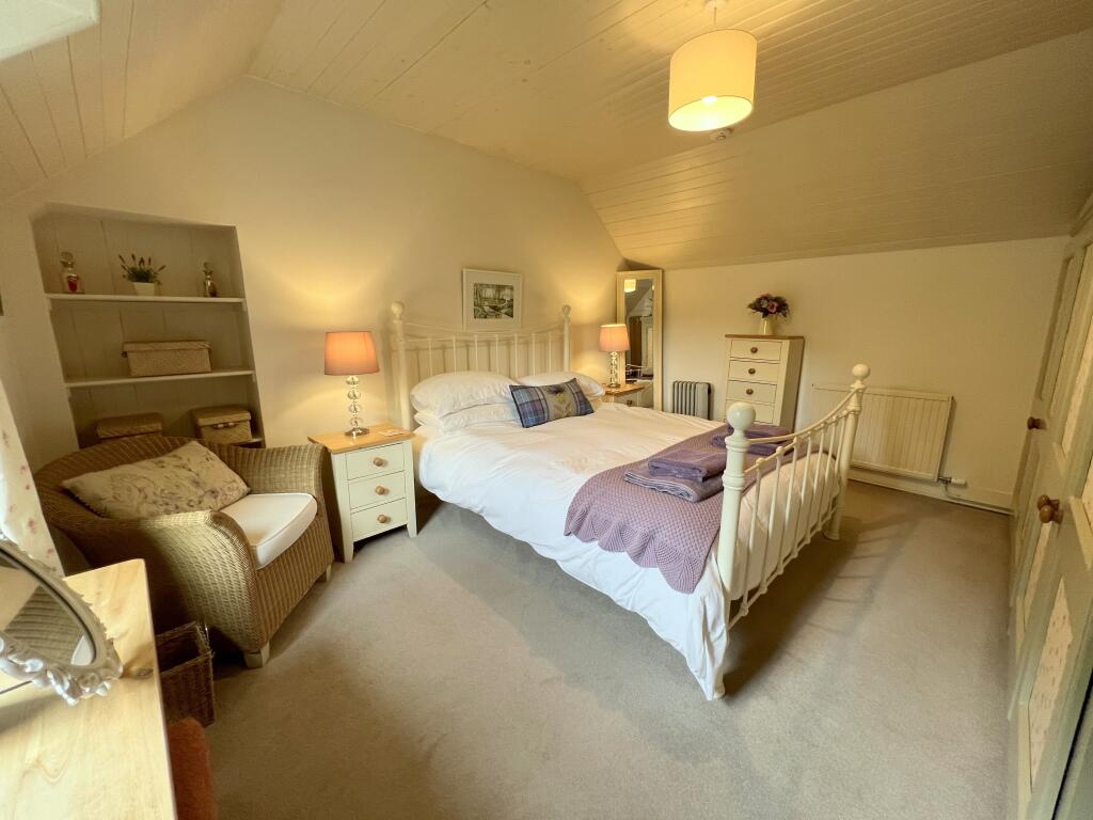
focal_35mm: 13
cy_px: 410
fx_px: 410
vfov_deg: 89.9
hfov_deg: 106.2
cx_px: 546
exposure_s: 1/100
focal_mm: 1.57
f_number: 1.8
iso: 200
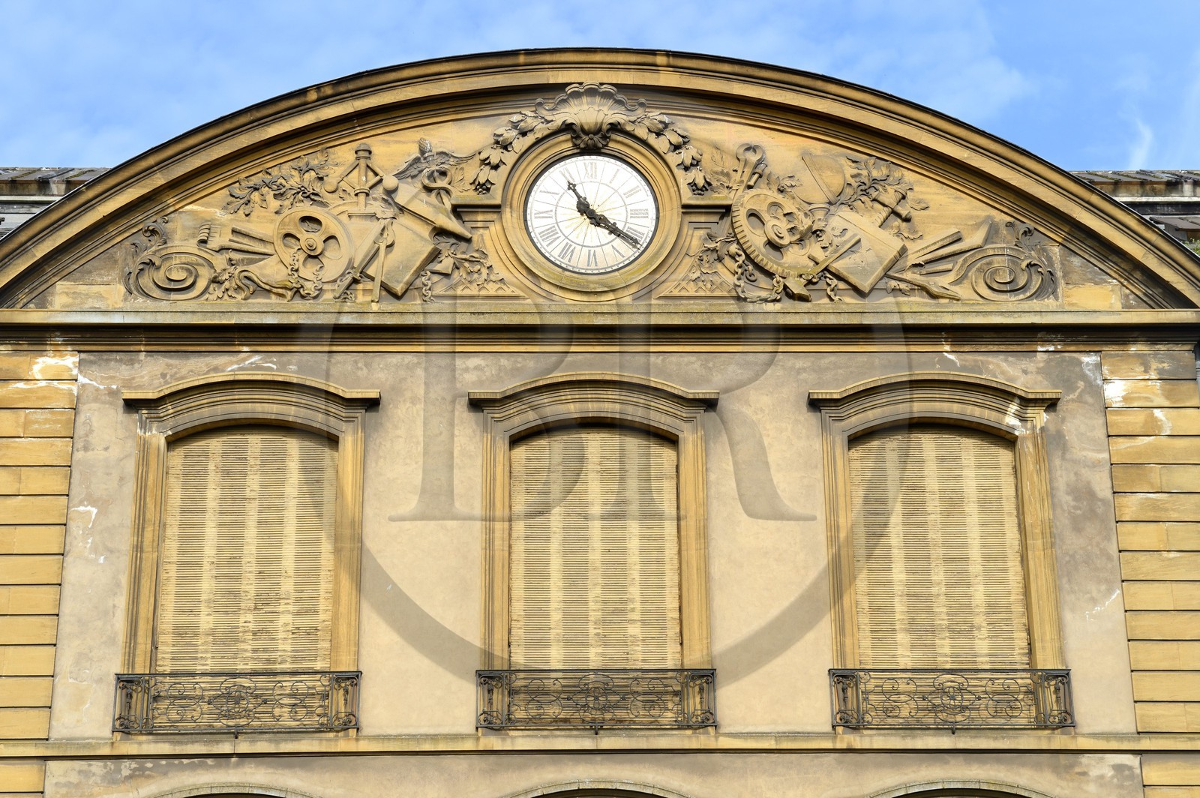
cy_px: 399
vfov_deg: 19.4
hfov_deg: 28.9
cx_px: 600
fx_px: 2331
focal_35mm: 70
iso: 200
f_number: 13
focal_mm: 70
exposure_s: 1/200
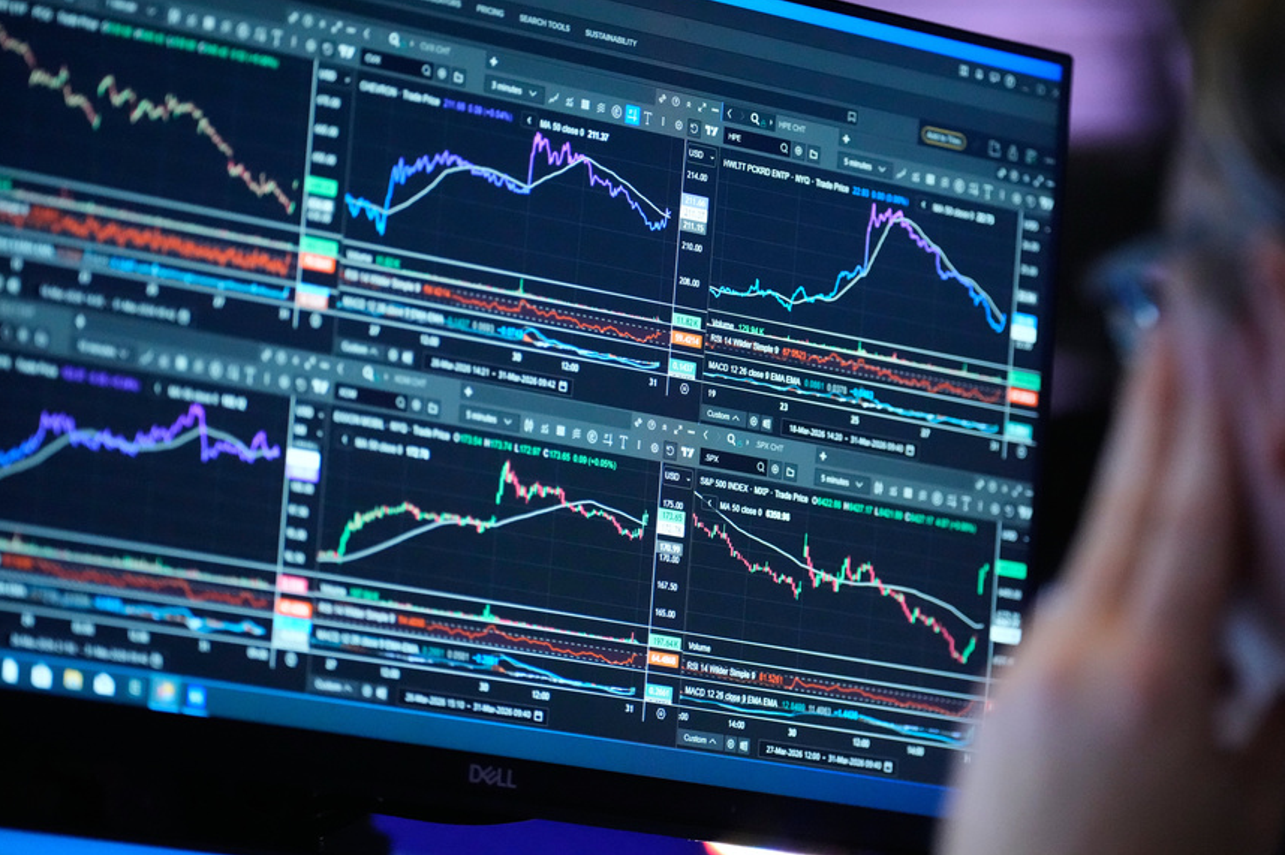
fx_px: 7242
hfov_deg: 10.1
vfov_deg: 6.8
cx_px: 734
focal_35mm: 203
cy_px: 409
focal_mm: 170
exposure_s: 1/500
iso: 10000
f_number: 2.8
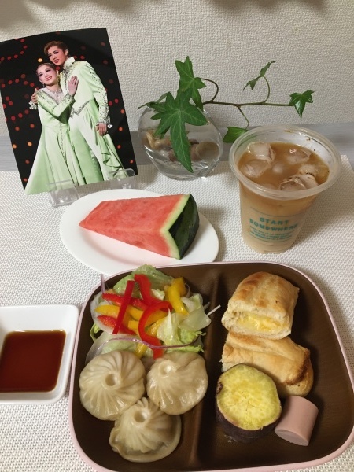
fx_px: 395
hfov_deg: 48.2
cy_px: 236
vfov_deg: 61.7
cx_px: 177
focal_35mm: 29
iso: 160
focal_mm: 4.15
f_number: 2.2
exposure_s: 1/30
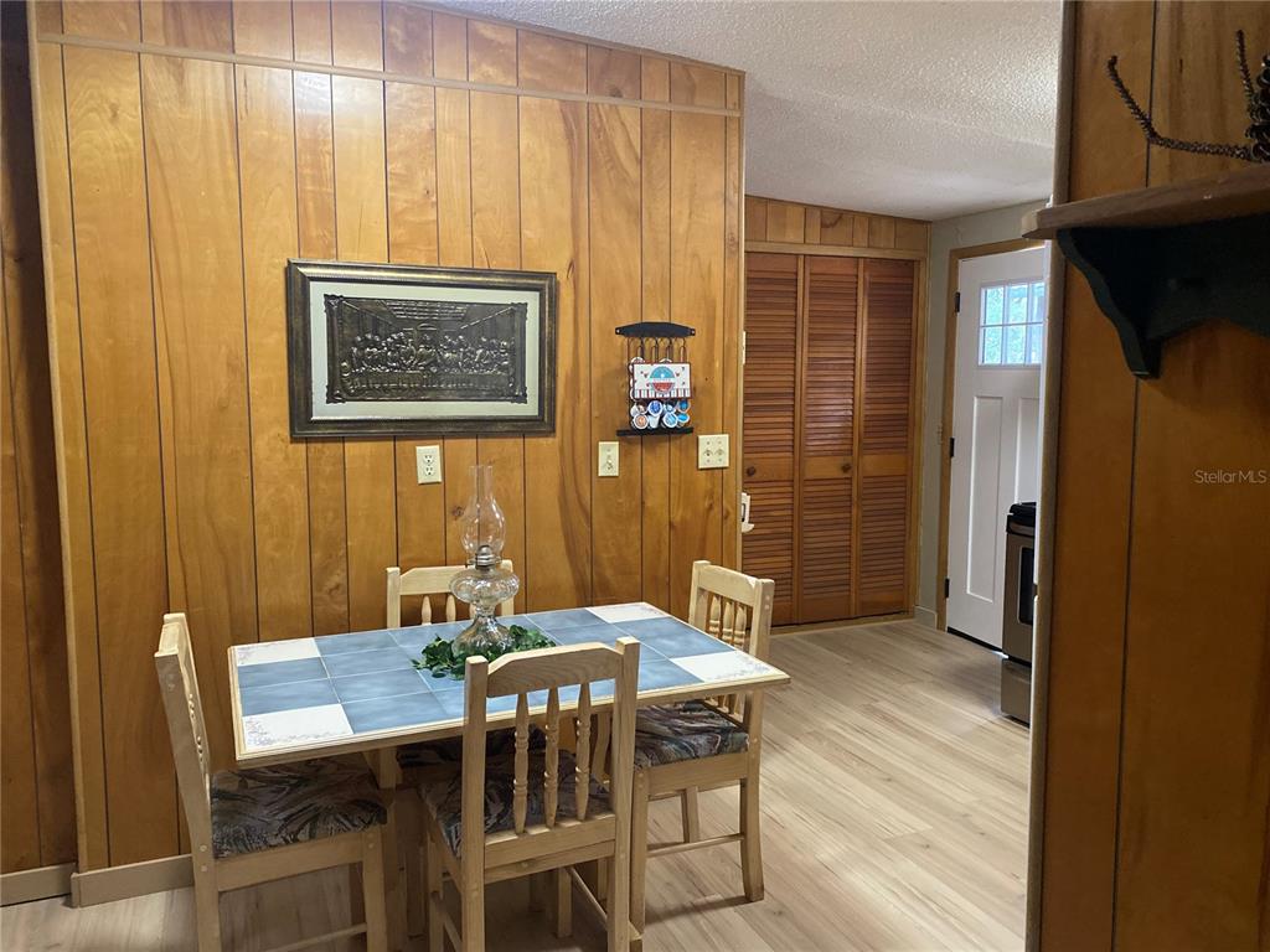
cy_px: 476
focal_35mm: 26
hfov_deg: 67.3
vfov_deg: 53.1
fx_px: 954
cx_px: 635
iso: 400
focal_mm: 4.25
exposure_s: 1/40
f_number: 1.8
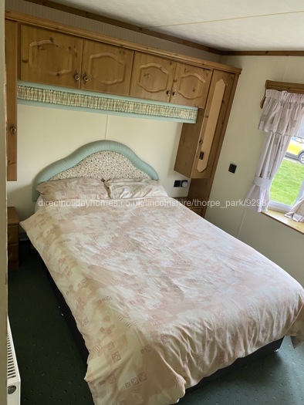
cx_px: 152
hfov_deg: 53.1
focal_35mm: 26
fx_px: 304
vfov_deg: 67.3
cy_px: 202
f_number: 1.8
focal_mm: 4.25
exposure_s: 1/80
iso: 125
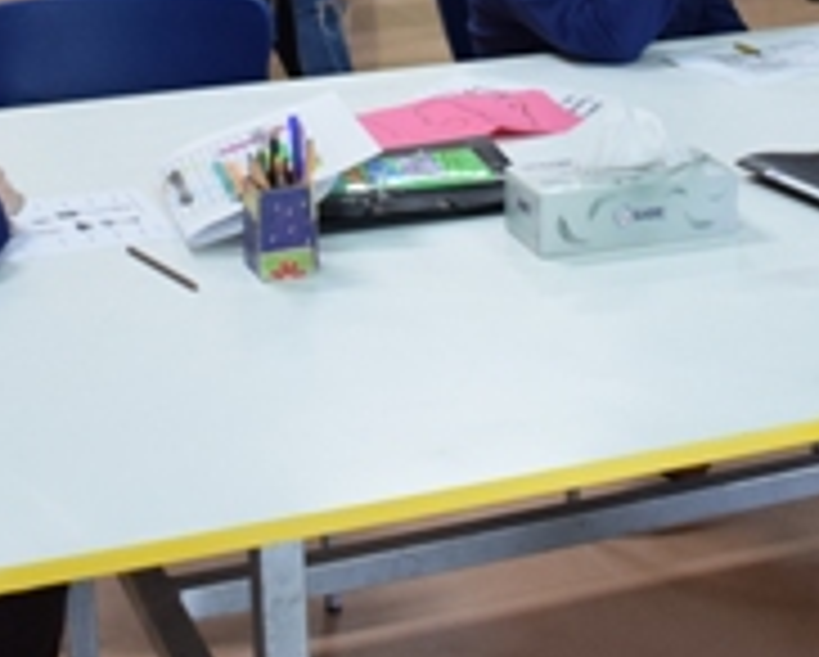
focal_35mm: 89
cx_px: 648
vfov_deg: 16.4
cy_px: -191
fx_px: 2160
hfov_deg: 21.2
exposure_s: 1/30
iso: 900
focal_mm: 18
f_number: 4
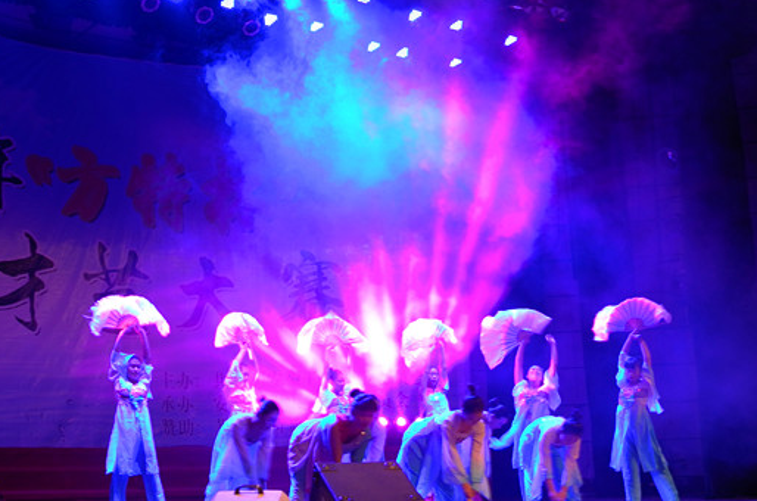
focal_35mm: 56
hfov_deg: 35.5
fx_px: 1175
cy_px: 195
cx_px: 277
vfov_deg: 24.0
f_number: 2.8
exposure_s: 1/25
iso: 100
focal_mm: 24
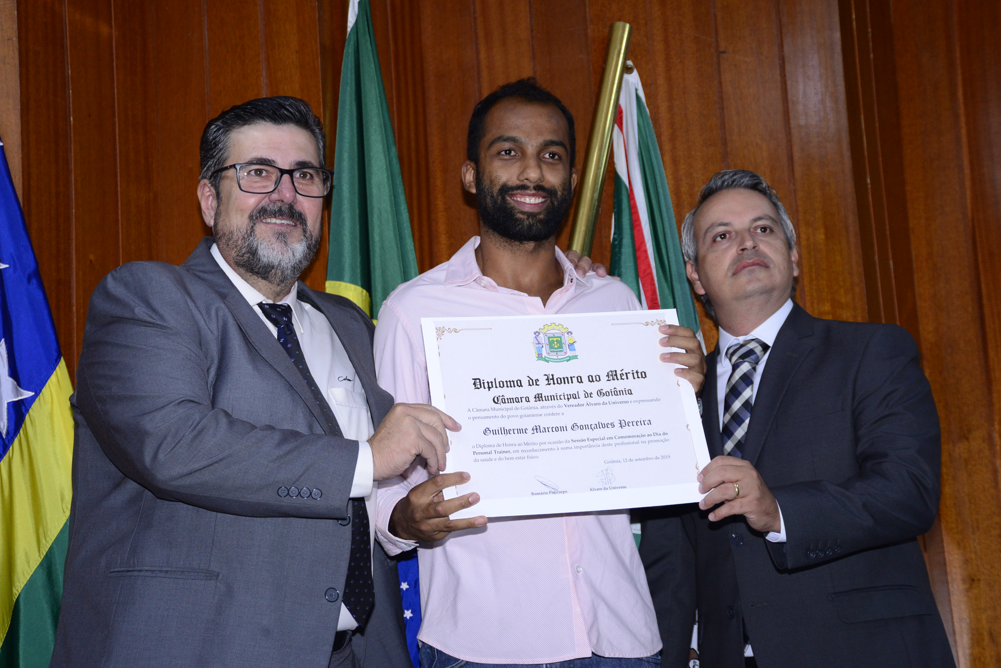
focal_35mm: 66
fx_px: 1836
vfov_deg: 20.6
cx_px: 500
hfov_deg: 30.5
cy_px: 334
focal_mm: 66
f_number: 5.3
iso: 1600
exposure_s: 1/125
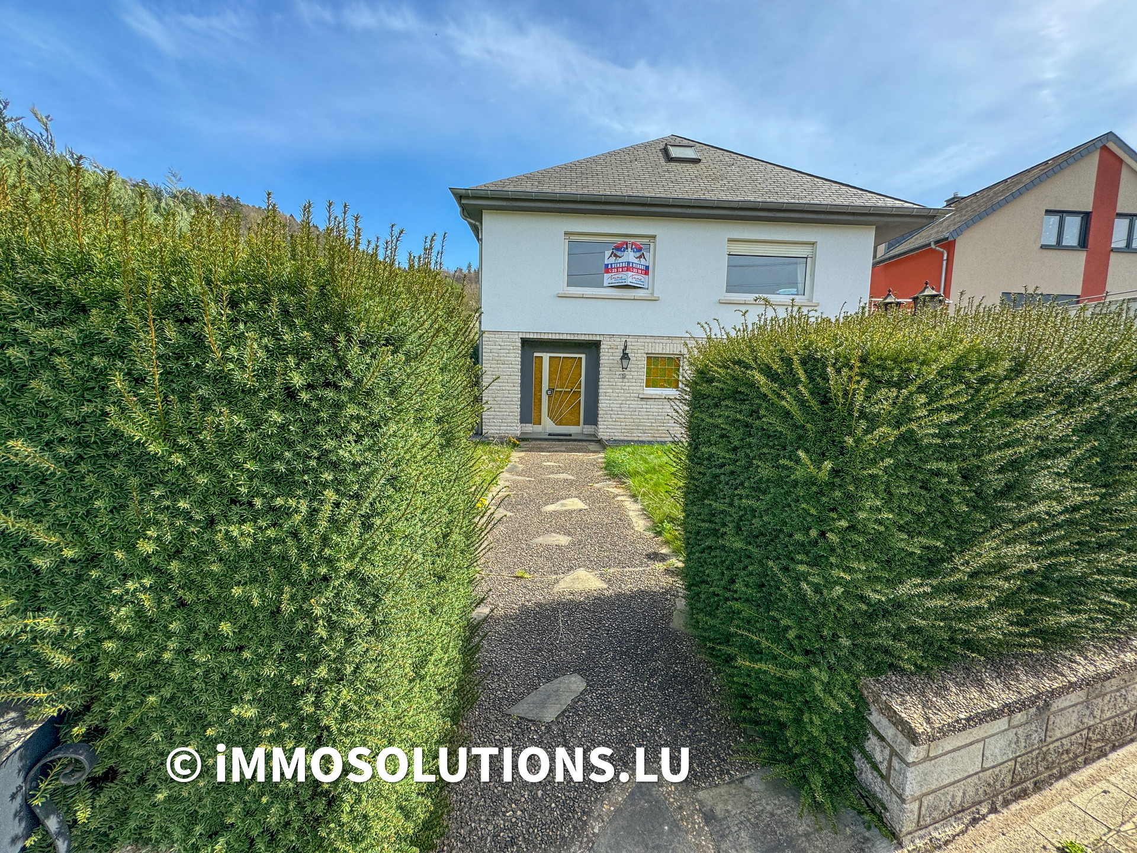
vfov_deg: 85.7
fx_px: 460
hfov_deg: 102.1
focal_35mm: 14
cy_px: 426
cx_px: 568
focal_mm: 2.22
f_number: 2.2
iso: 50
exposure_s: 1/800
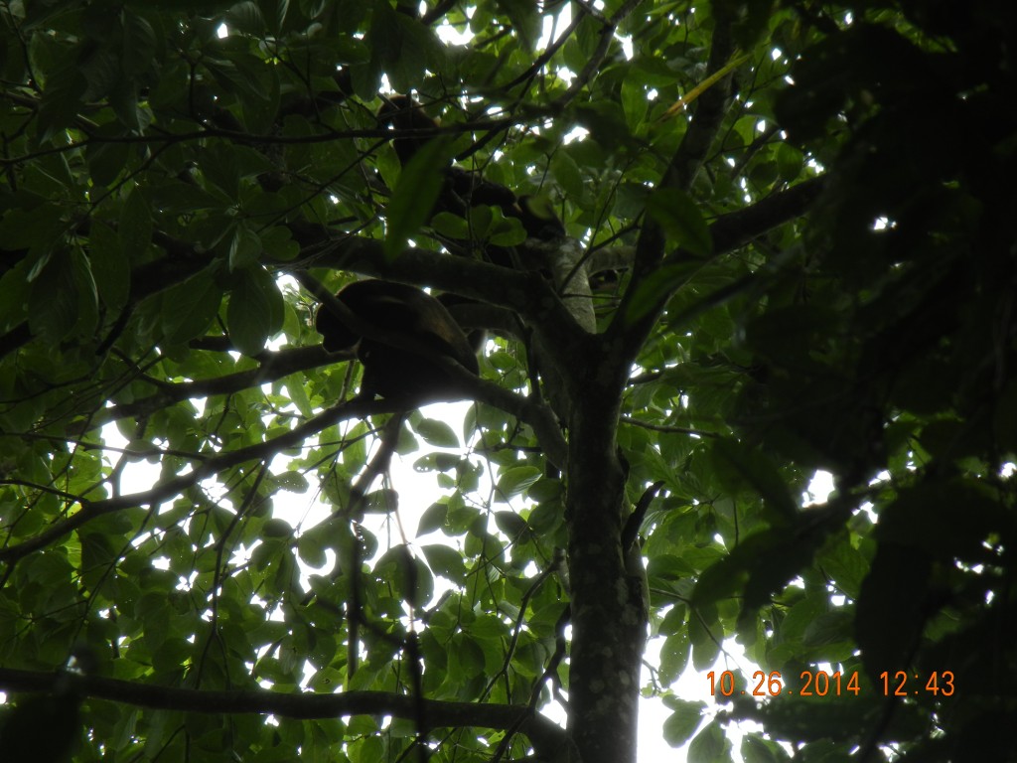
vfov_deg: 5.0
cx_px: 508
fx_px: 8814
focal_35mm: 300
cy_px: 382
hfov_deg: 6.6
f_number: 5.6
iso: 160
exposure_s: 1/172
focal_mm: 54
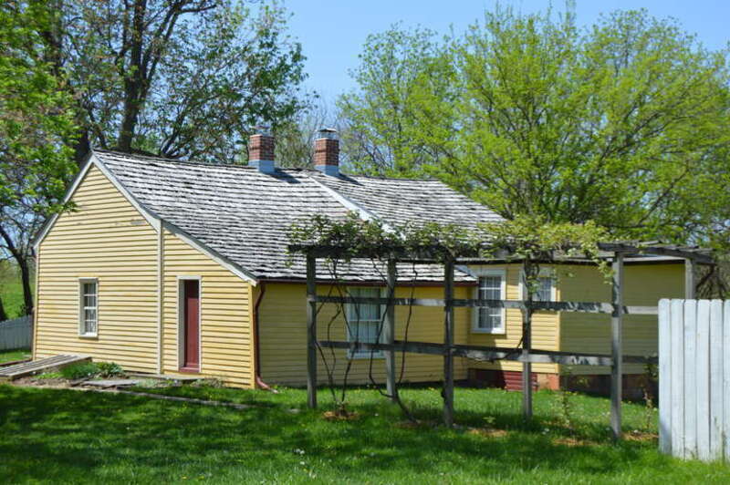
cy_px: 242
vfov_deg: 21.5
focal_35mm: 63
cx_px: 365
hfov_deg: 31.9
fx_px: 1276
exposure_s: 1/250
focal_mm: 42
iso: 100
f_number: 8
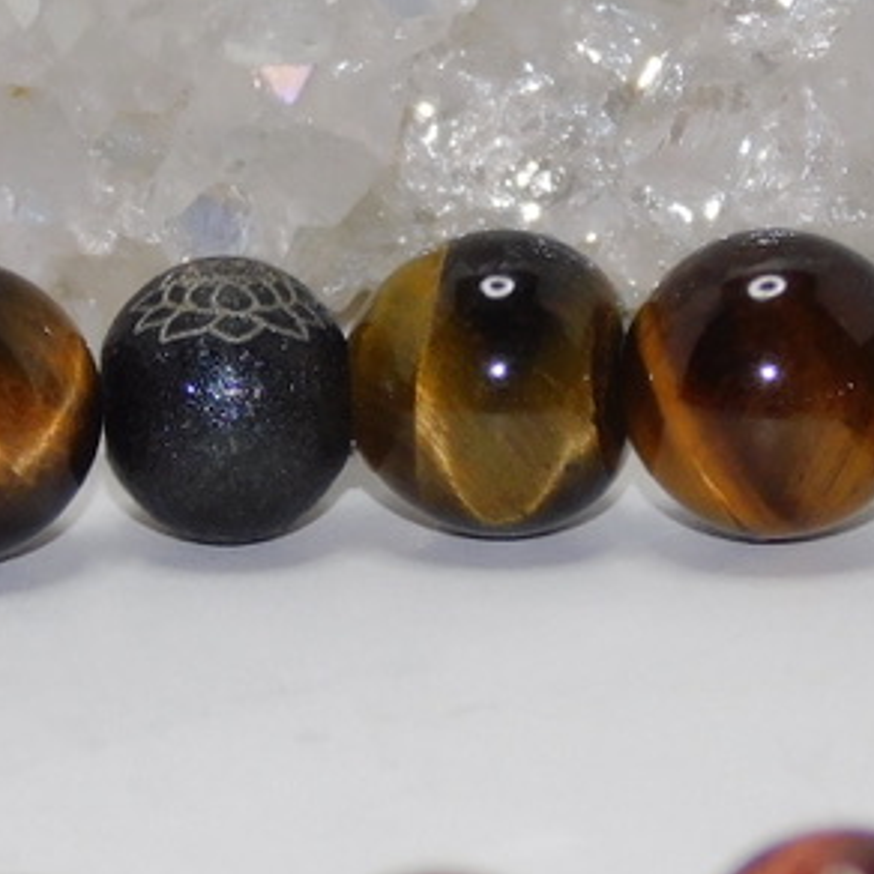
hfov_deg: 2.4
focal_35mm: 720
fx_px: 20567
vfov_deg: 2.4
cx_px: 221
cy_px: 422
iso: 200
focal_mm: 41.3
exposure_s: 1/60
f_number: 5.6
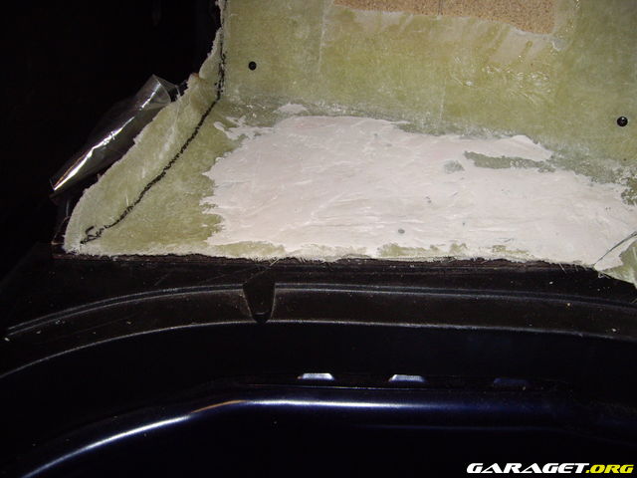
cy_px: 239
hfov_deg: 49.0
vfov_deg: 37.7
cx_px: 318
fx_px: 699
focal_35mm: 38
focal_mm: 6.2
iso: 200
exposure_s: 1/40
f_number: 2.7
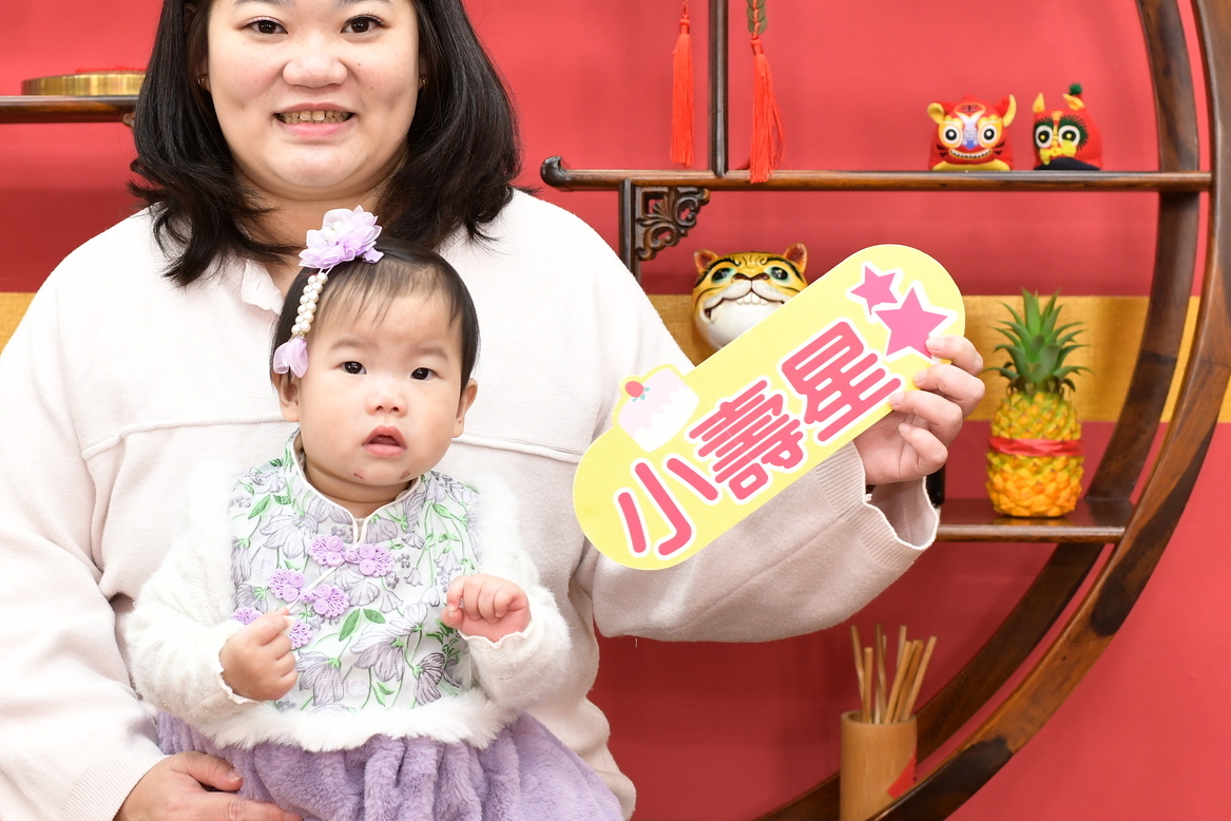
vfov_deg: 18.9
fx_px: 2462
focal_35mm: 72
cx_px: 411
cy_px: 341
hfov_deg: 27.9
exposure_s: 1/200
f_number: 4.5
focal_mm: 35
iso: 800
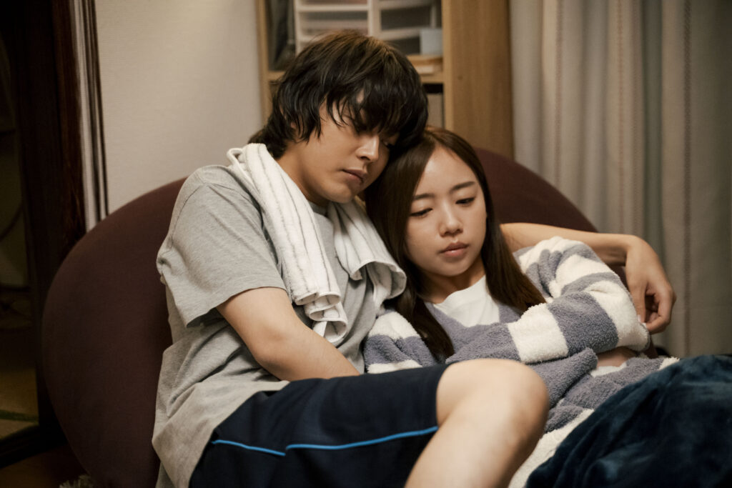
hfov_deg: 27.0
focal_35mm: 75
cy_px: 244
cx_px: 366
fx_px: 1525
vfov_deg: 18.2
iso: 5000
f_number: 2.8
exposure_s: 1/100
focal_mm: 75
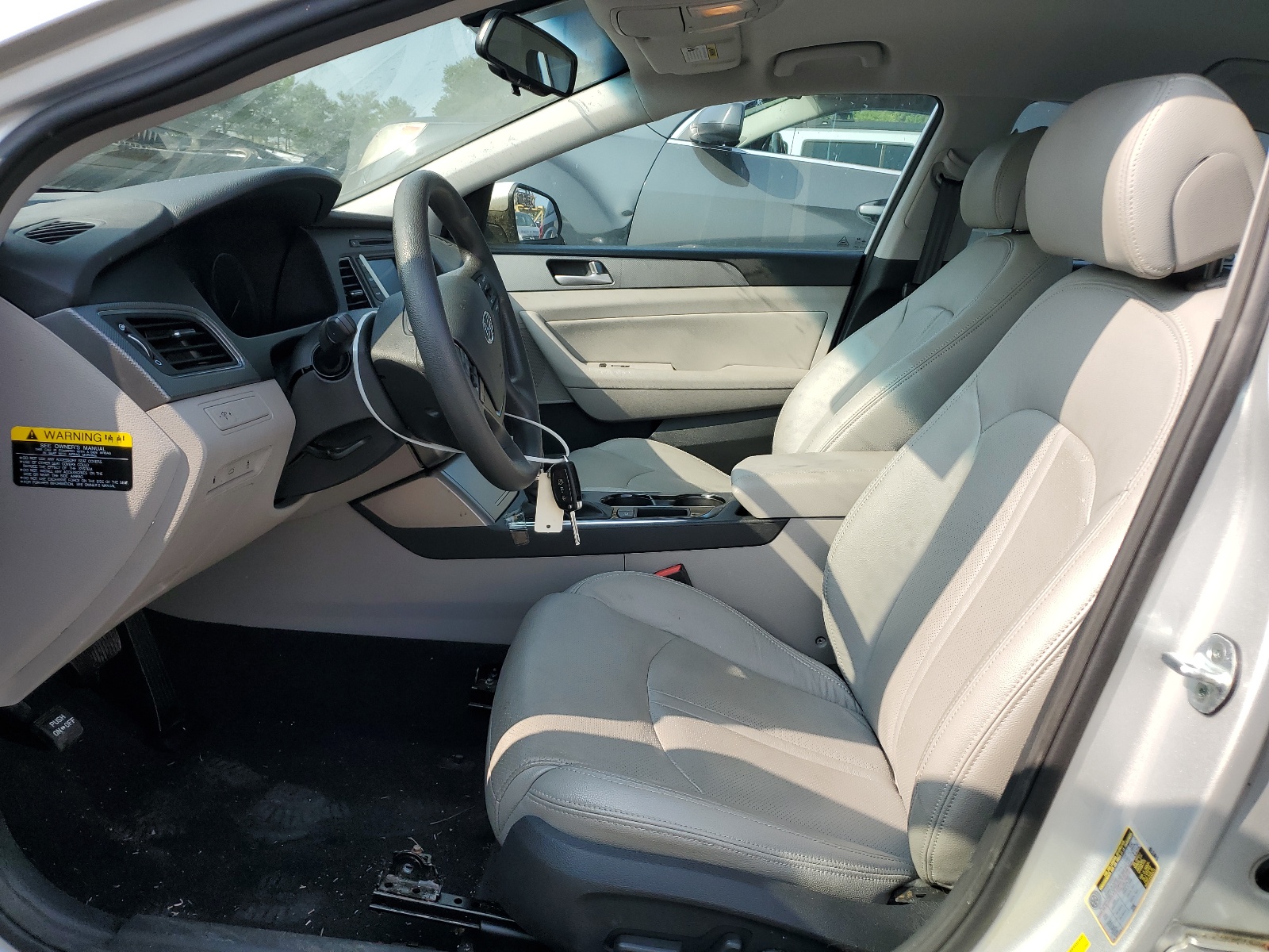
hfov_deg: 67.3
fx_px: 953
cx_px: 634
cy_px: 476
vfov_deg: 53.1
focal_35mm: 26
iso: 50
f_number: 1.5
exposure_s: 1/1111
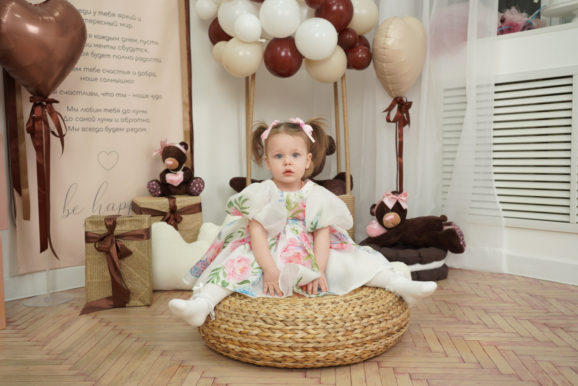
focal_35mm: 35
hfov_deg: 54.4
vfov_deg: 37.9
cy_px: 193
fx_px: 562
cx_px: 289
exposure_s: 1/160
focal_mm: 35
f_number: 4.5
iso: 800
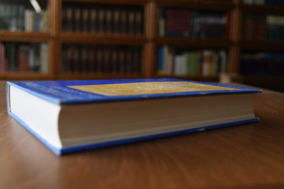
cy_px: 94
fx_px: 308
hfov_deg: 49.6
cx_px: 142
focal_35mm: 39
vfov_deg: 34.2
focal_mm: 26
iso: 100
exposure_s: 1/40
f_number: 4
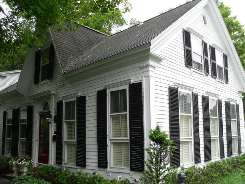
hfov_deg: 54.0
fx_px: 241
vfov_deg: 41.8
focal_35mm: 34
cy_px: 92
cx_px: 122
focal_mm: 6
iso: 100
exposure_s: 1/82
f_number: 2.8
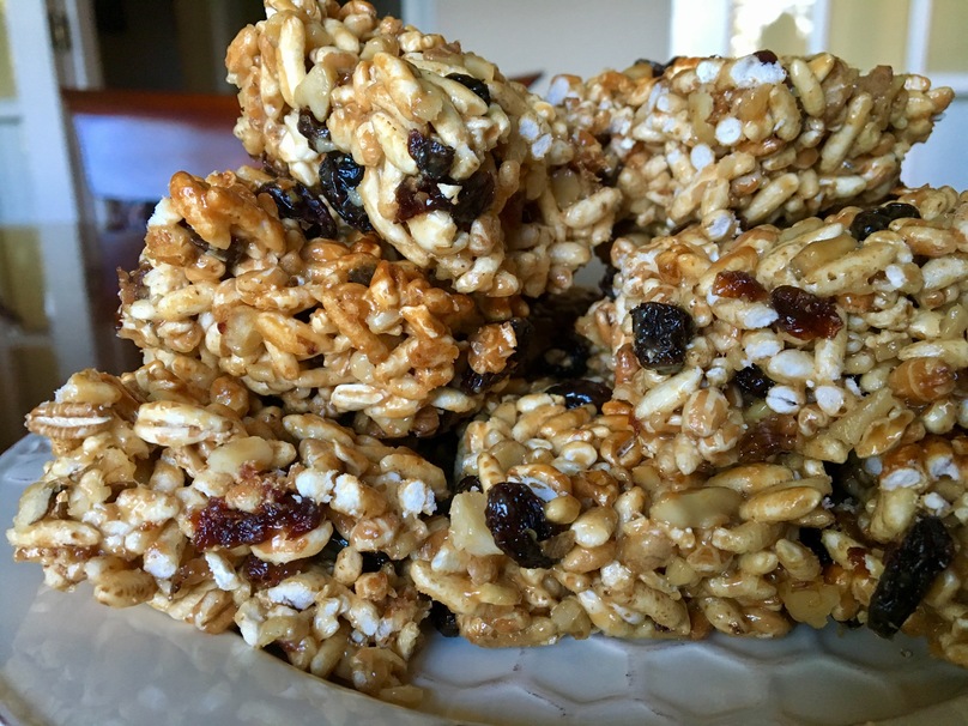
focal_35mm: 29
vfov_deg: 48.2
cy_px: 363
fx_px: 811
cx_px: 484
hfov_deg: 61.7
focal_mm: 4.15
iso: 125
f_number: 2.2
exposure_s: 1/30
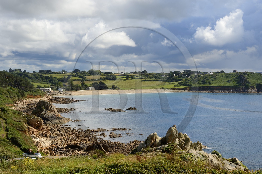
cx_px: 131
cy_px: 87
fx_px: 509
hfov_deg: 28.9
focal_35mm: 70
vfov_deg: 19.4
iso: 200
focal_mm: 70
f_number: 13
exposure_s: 1/250
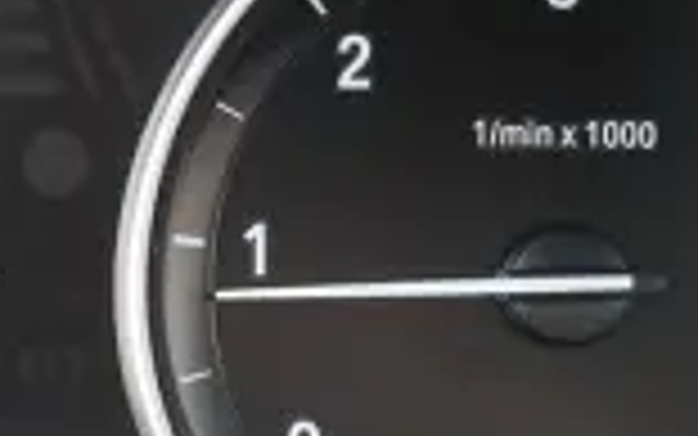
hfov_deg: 15.7
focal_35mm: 130
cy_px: 557
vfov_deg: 9.9
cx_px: -9
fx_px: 2474
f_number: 4
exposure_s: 1/30
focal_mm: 20.5
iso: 500
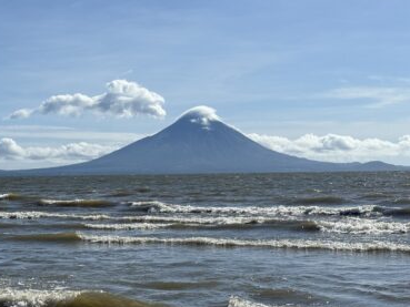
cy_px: 205
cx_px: 106
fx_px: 924
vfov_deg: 18.9
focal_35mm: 78
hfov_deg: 24.7
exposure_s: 1/11364
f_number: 1.78
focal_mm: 6.76
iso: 64
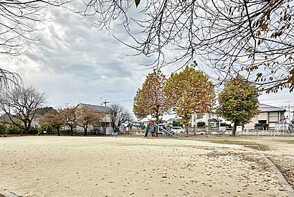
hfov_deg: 77.2
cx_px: 111
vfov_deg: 55.7
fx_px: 180
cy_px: 136
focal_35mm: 22
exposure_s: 1/972
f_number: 2.2
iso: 50
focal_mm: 2.22
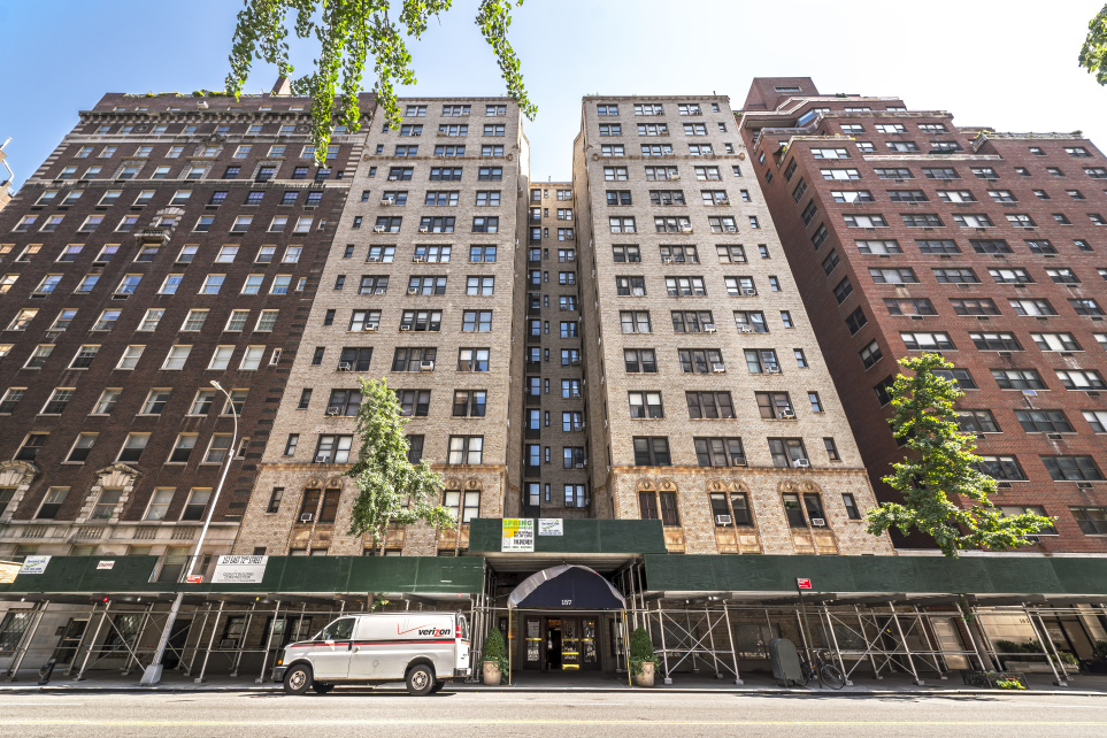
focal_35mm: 14
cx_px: 554
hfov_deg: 104.3
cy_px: 369
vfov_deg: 81.2
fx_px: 430
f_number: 5.6
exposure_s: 1/125
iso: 50
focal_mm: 14
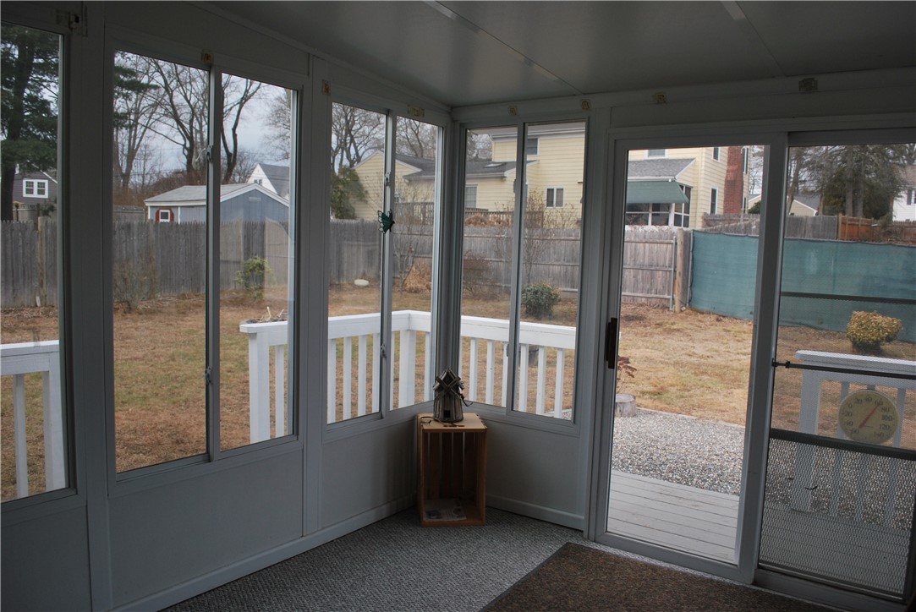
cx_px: 458
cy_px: 306
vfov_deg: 48.0
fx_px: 688
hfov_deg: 67.3
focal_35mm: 27
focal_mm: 18
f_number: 5.6
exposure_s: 1/125
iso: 200
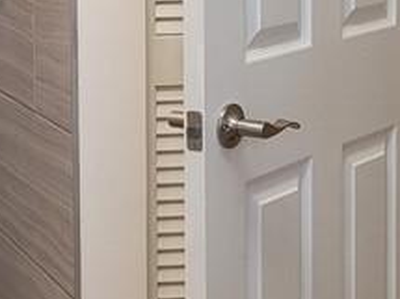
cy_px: -15
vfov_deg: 11.8
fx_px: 1432
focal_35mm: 124
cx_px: 238
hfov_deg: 15.9
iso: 40
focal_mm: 5.4
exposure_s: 1/120
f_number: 1.8
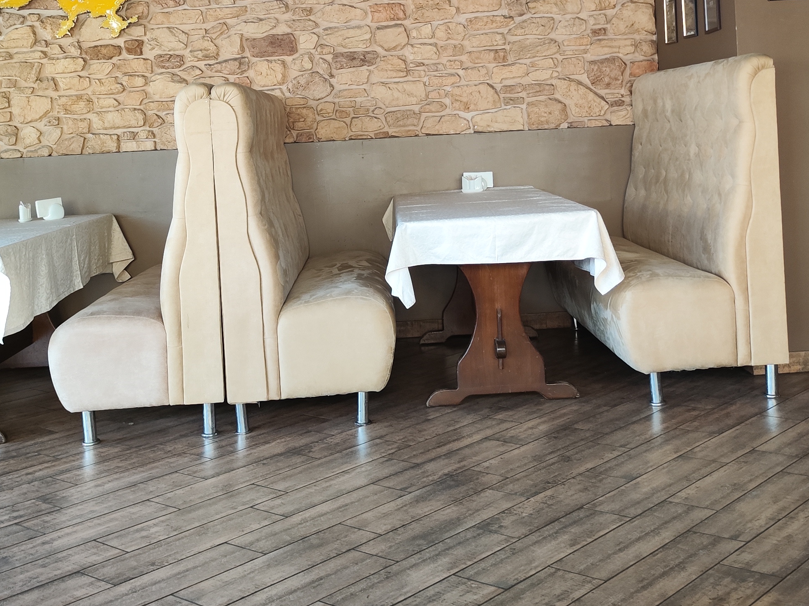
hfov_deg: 39.6
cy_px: 138
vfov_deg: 29.7
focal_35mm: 48
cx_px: 447
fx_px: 1122
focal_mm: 7.01
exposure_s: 1/100
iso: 1088
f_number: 1.69
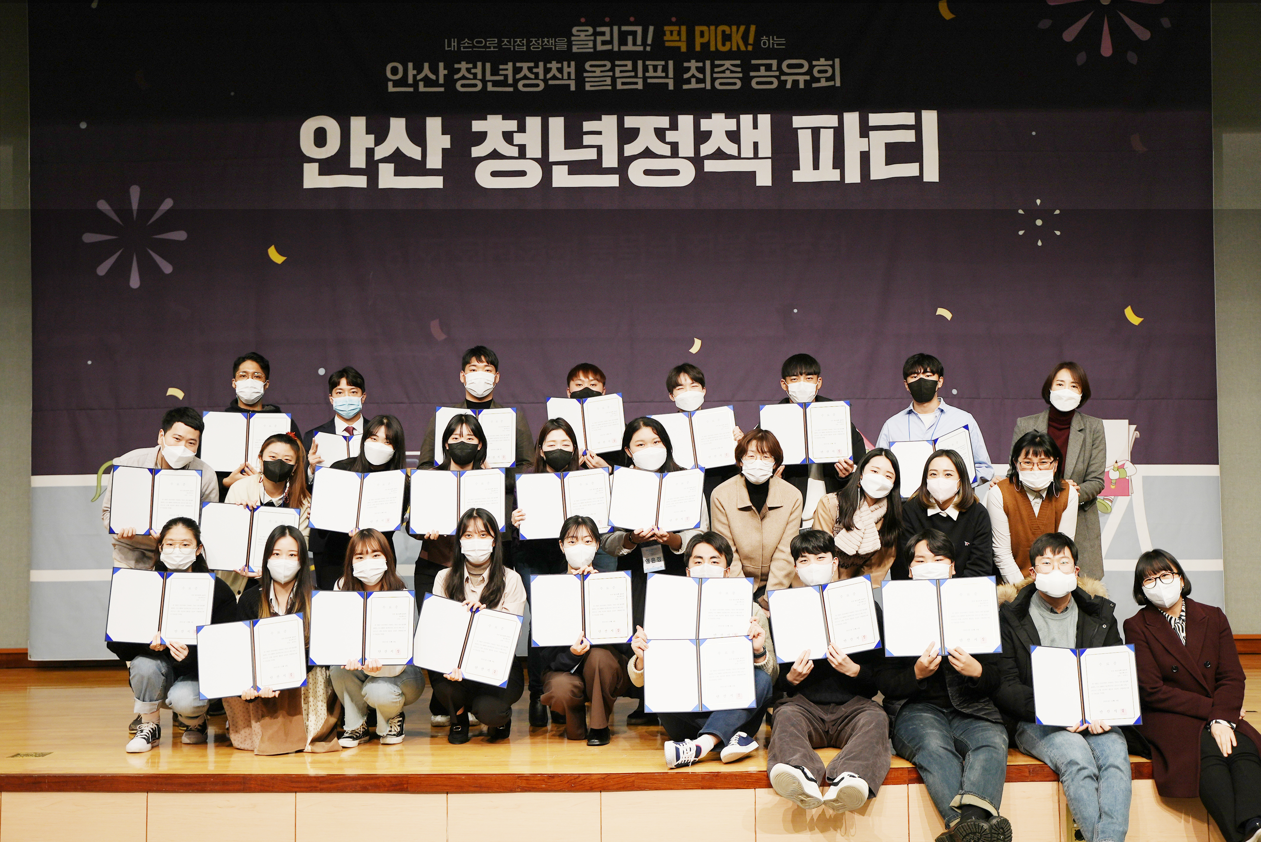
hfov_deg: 47.4
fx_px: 1437
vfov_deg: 32.7
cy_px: 421
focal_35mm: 41
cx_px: 630
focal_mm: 41
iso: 320
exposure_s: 1/160
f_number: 2.8
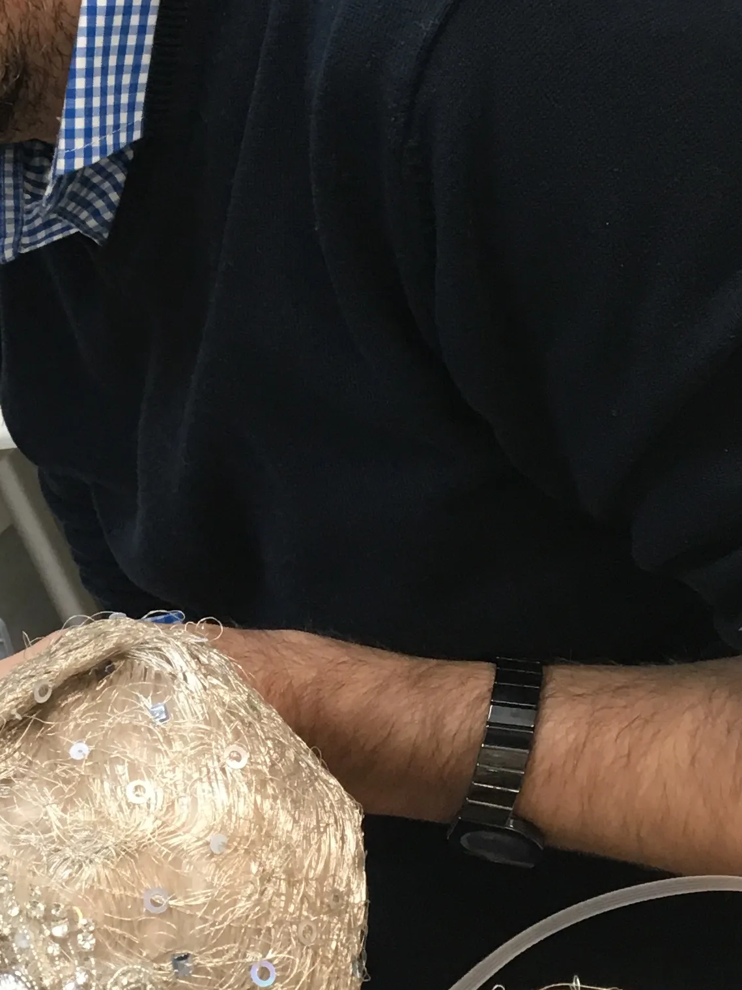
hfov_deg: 18.7
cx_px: 11
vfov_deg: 25.2
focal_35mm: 77
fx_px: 2201
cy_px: 343
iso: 100
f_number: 2.2
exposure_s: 1/33
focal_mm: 4.15
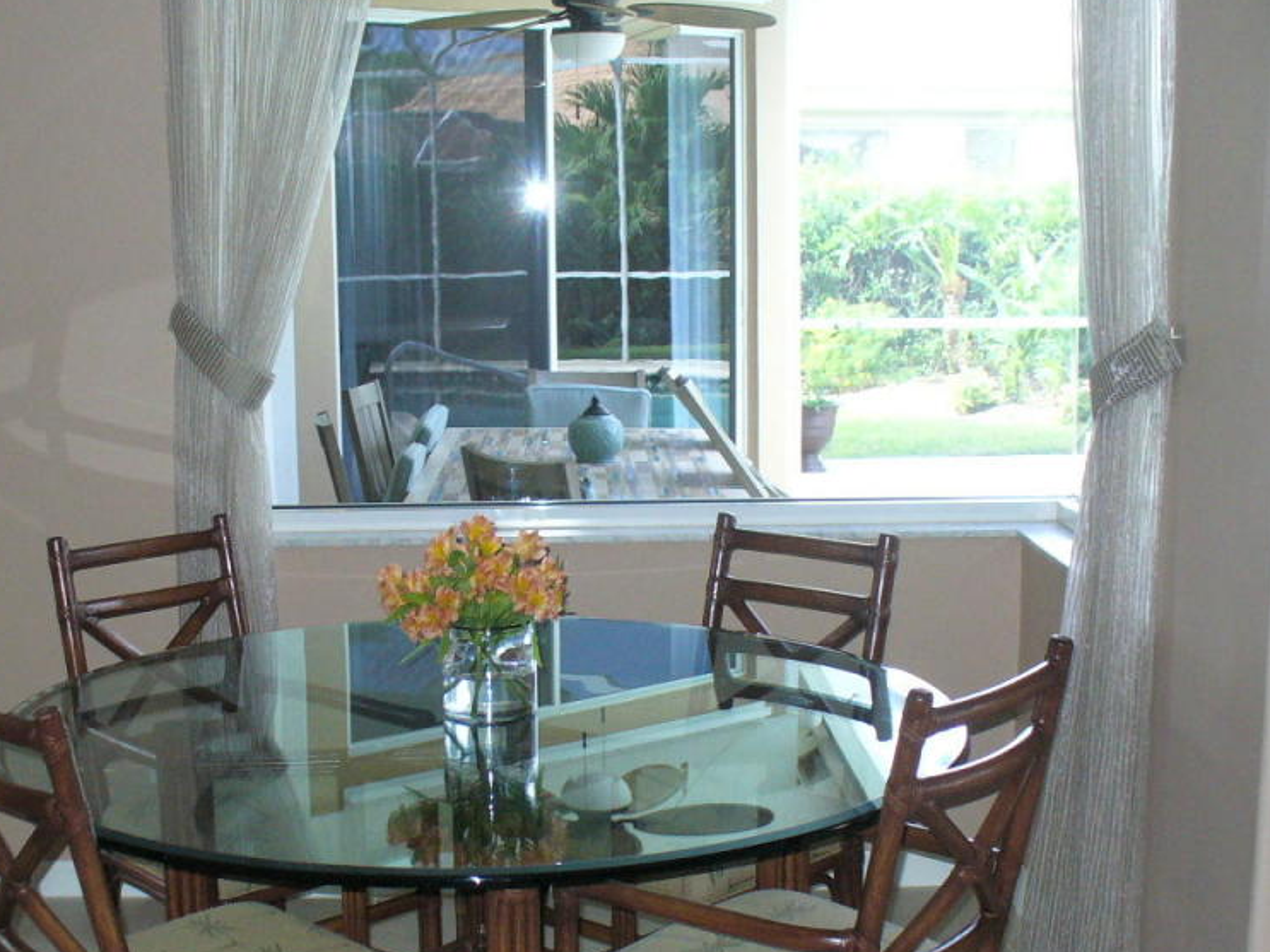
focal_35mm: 51
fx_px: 1871
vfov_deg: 28.5
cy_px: 564
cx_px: 552
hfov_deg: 37.4
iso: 250
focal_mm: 6.1
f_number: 2.8
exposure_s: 1/30
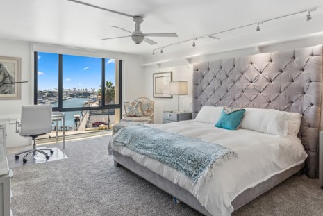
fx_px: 198
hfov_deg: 78.5
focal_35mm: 22
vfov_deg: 57.1
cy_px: 94
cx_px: 163
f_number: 8
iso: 100
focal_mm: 16
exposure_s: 1/20
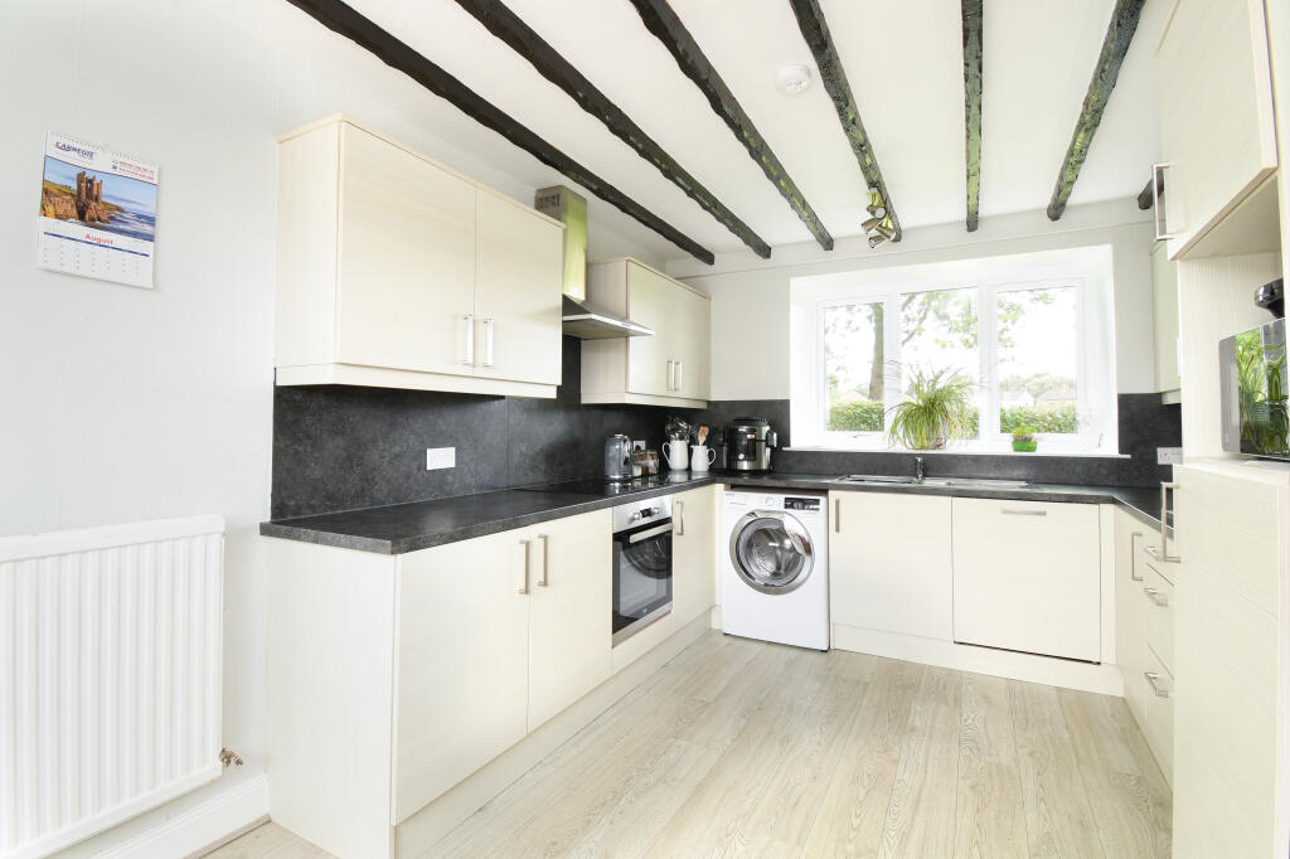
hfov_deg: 100.4
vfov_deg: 77.3
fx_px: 537
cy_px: 430
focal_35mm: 15
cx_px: 645
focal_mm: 10
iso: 320
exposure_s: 1/4
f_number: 10
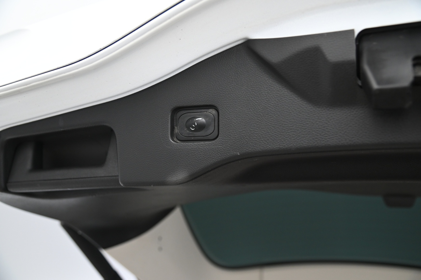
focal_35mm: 35
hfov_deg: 54.5
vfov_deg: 37.8
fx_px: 409
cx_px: 210
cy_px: 140
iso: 2000
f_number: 4
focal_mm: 35
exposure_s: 1/100
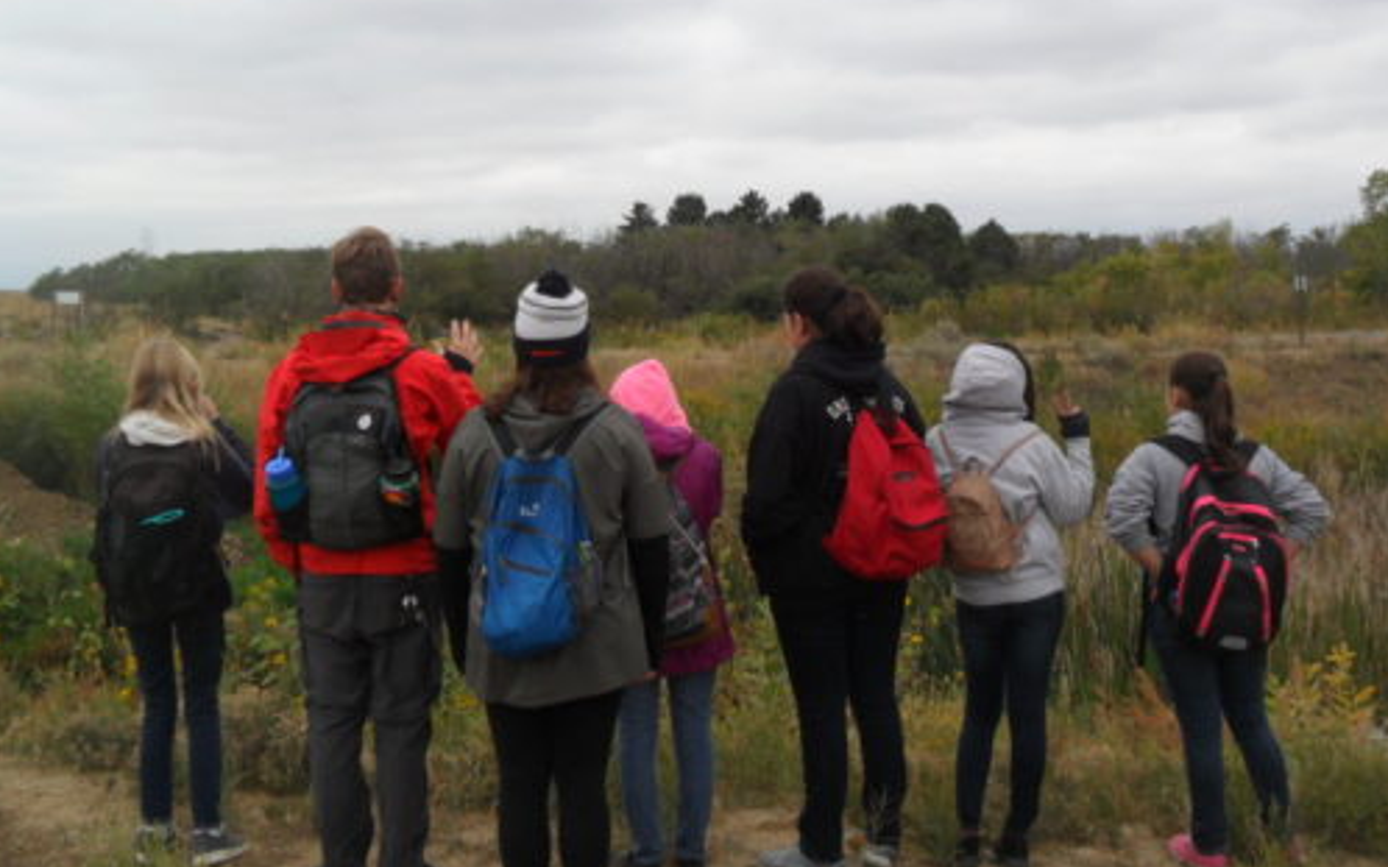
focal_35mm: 41
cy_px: 333
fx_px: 1551
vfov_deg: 31.1
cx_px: 697
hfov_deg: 48.2
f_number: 3
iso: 80
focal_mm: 6.3
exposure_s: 1/750
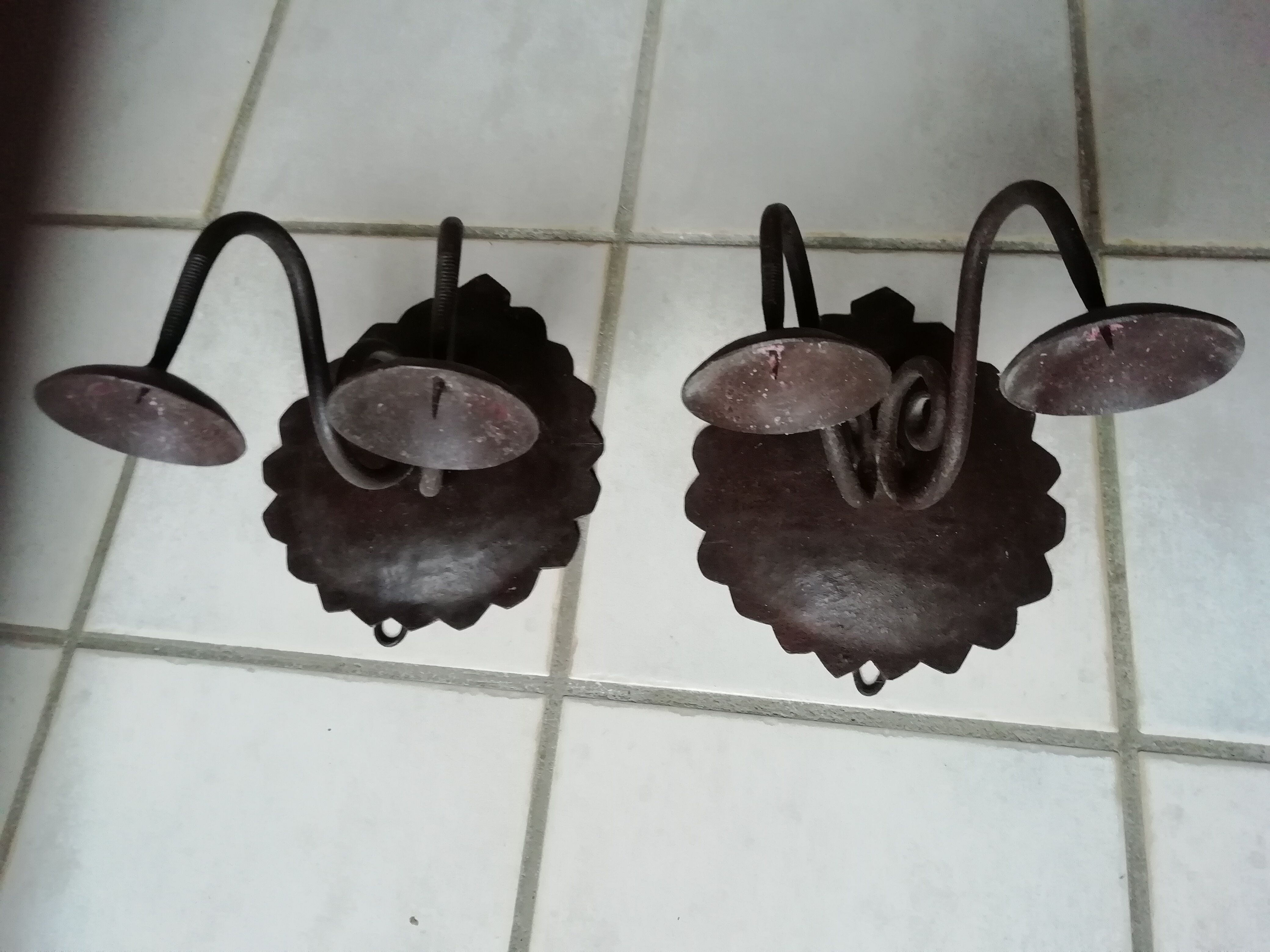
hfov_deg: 67.3
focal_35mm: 26
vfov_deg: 53.1
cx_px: 635
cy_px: 476
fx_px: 954
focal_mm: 3.46
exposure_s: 1/33.3
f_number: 2.2
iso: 200
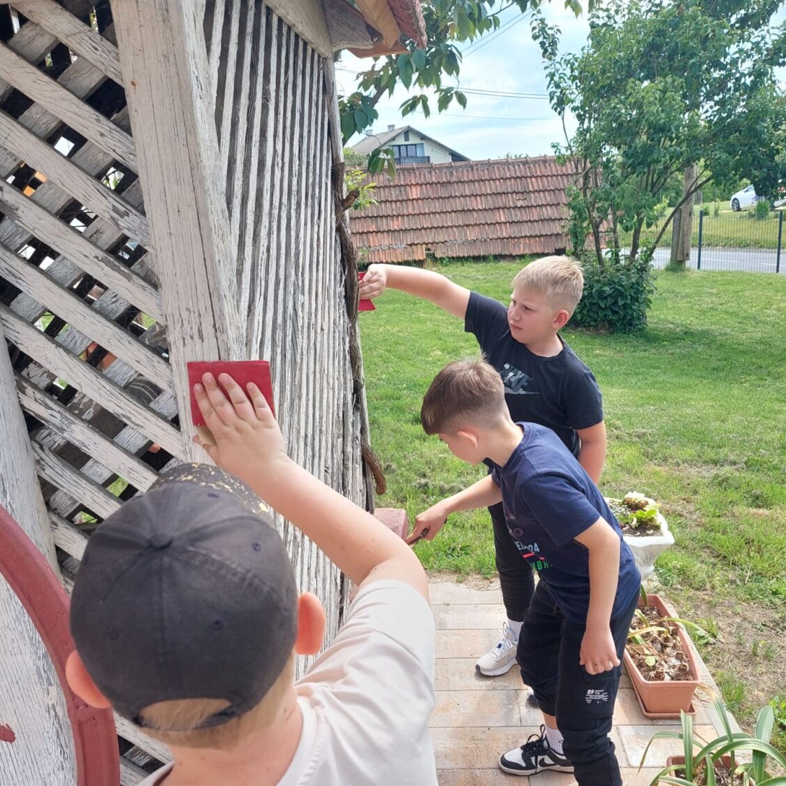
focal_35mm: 33
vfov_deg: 49.4
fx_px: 848
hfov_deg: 49.7
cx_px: 428
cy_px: 476
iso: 40
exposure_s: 1/570
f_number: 1.8
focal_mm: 5.23
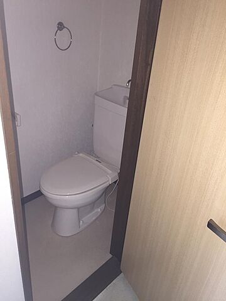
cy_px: 150
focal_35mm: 29
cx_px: 113
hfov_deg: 48.2
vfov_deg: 61.7
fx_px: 252
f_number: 2.2
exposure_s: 1/16
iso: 80
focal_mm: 4.15
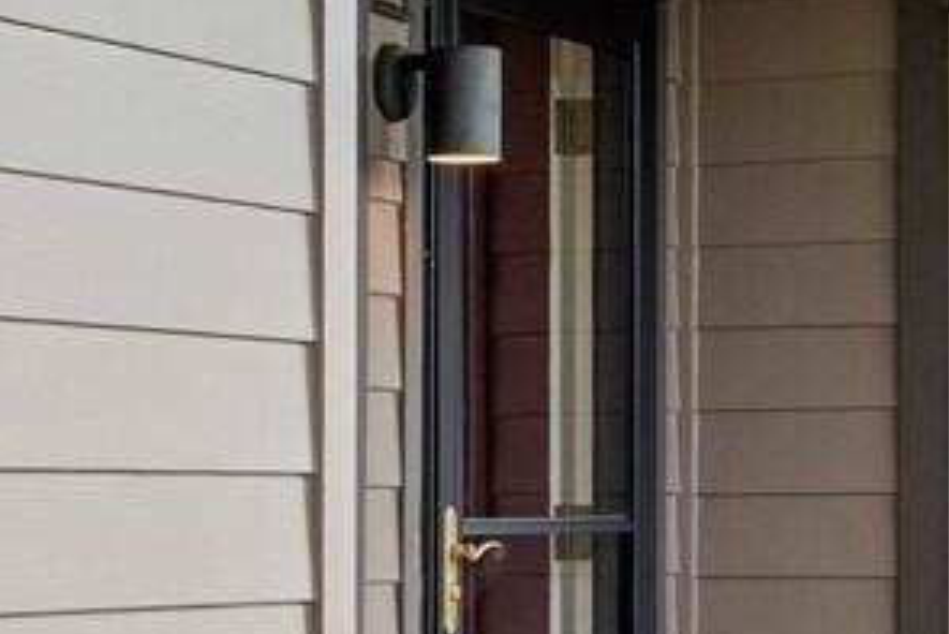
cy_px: 674
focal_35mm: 138
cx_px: 331
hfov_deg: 14.8
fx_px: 3639
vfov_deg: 9.9
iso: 200
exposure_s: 1/100
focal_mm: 16
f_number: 9
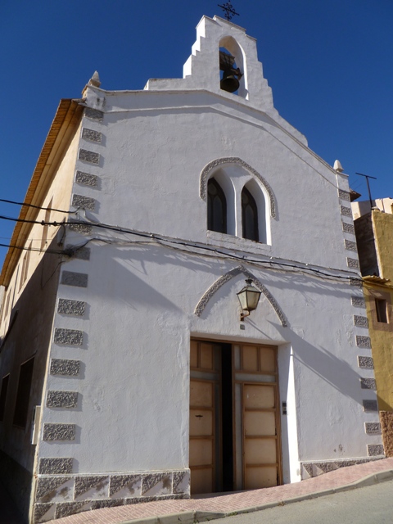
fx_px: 424
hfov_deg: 49.7
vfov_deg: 63.4
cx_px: 196
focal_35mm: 28
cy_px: 262
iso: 80
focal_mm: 5
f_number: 3.3
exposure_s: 1/1000
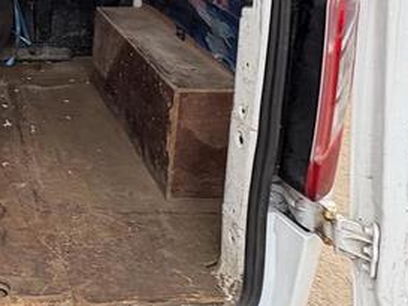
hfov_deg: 33.8
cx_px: -75
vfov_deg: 29.5
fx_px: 542
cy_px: 0
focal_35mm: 46
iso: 125
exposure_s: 1/135
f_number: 2.2
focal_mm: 2.22
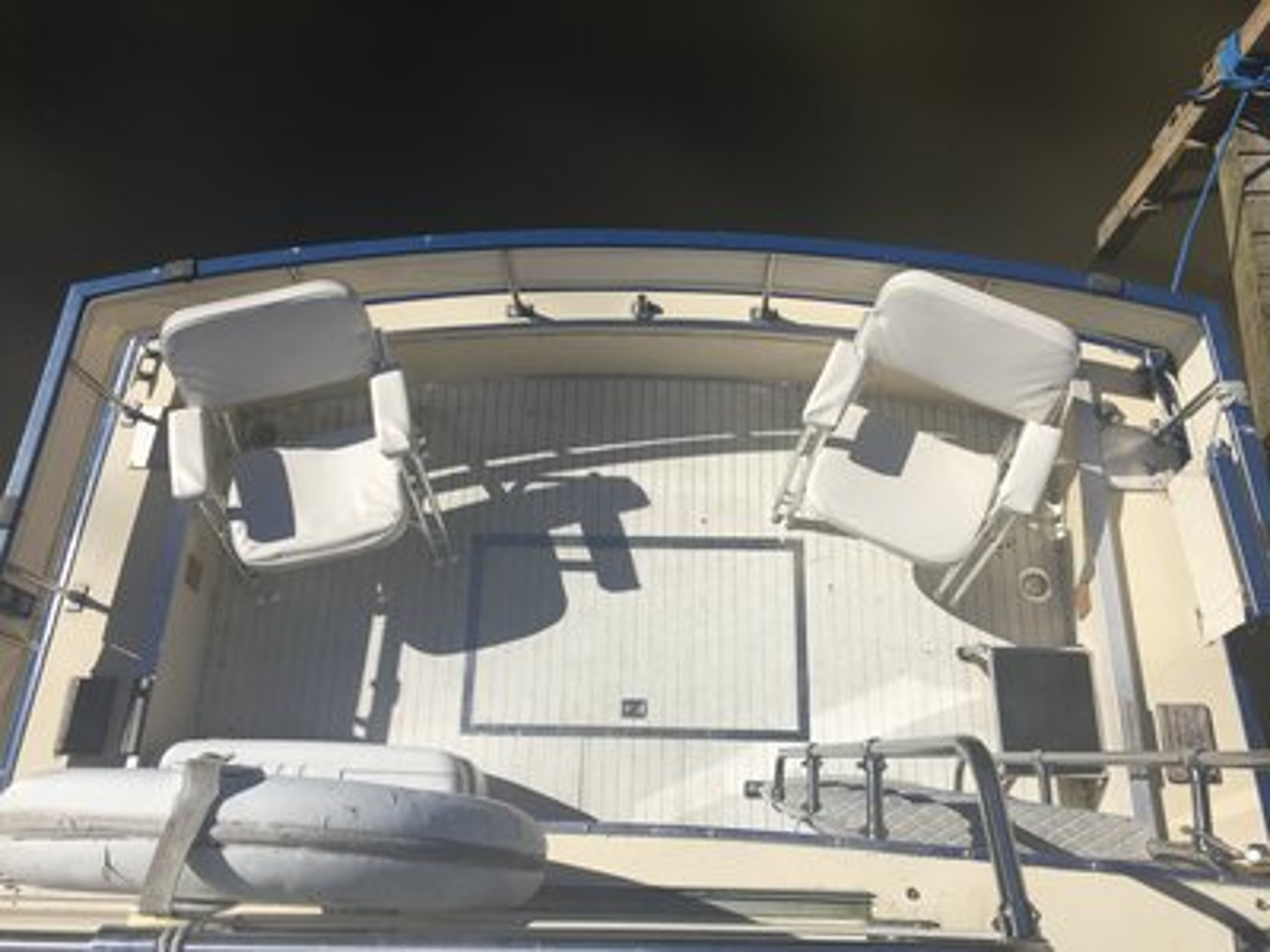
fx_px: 1064
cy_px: 476
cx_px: 635
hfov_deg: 61.7
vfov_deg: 48.2
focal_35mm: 29
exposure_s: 1/4405
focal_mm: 4.15
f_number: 2.2
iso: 32
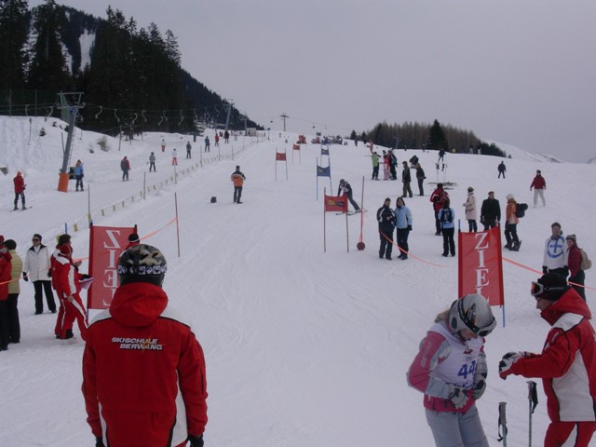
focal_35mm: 45
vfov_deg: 32.2
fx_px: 775
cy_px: 224
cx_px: 298
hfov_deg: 42.1
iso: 70
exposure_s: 1/406
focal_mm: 6.7
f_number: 5.8
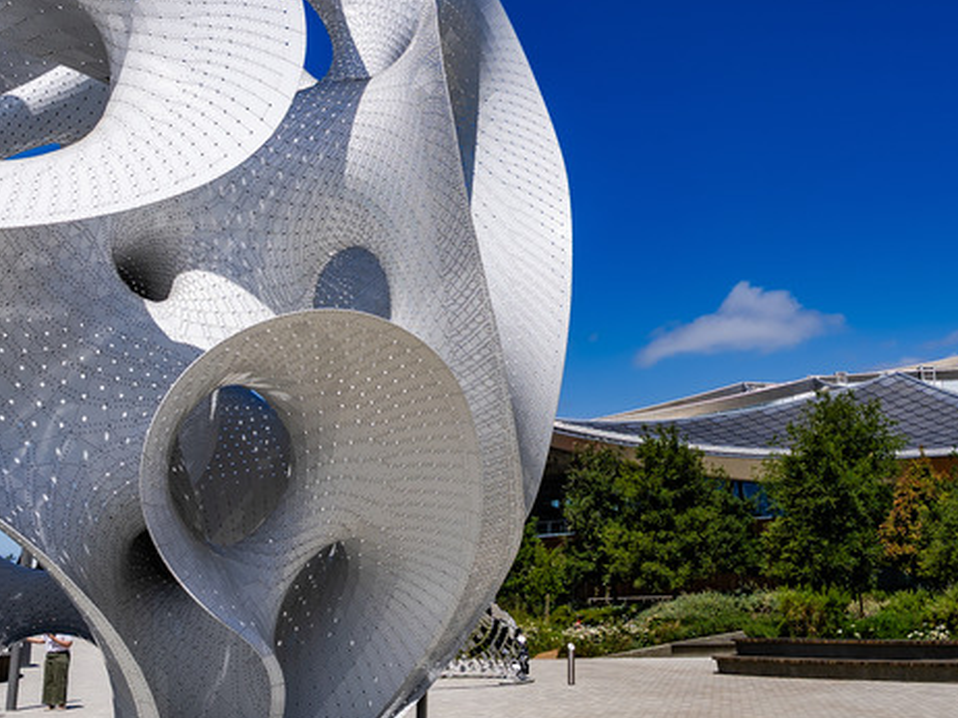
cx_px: 616
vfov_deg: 32.1
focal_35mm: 45
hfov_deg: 41.7
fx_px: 1245
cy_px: 312
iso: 80
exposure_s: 1/800
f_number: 5
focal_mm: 24
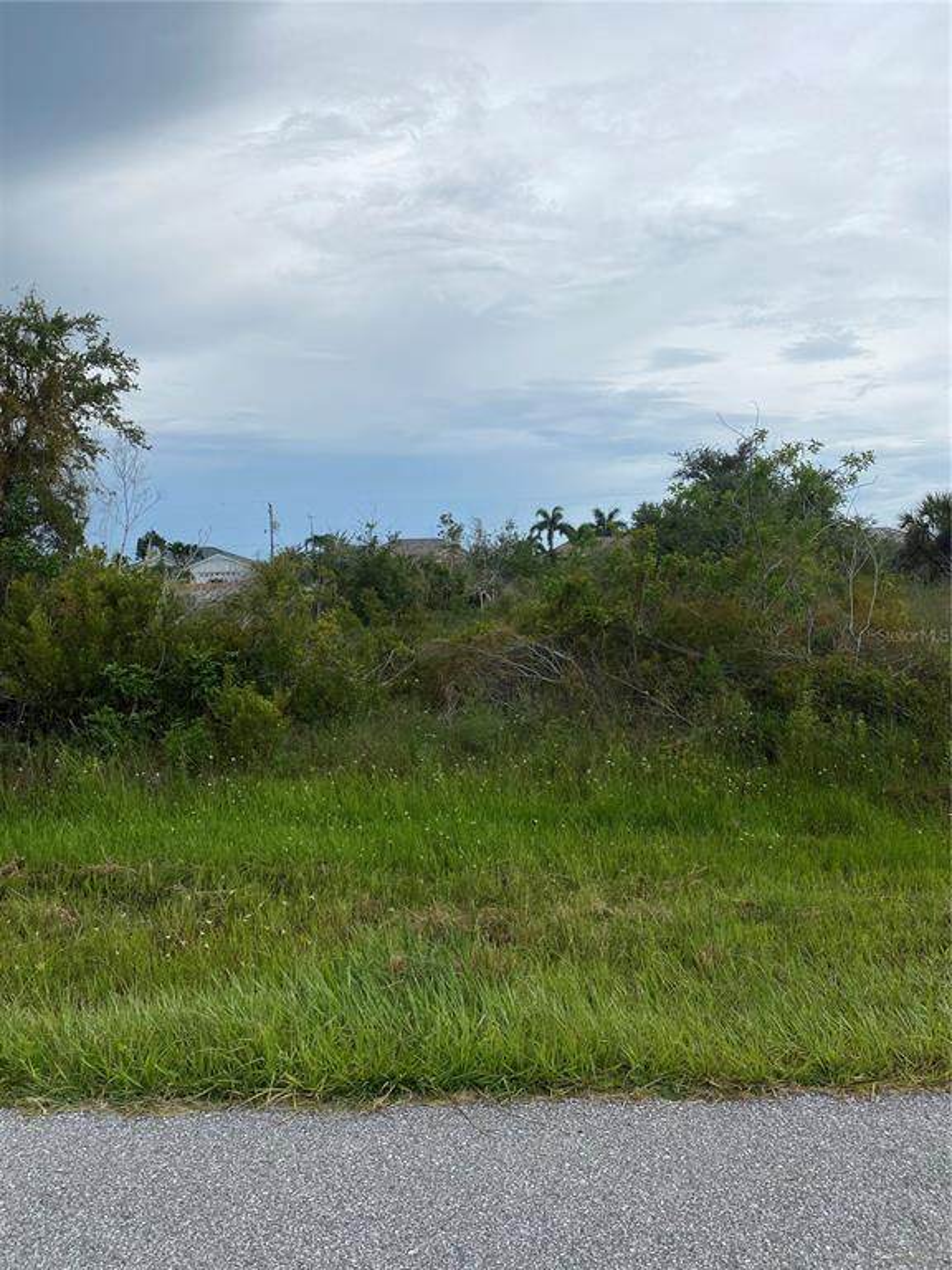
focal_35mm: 26
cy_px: 635
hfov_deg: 53.1
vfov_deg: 67.3
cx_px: 476
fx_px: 953
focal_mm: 4.25
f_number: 1.8
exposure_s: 1/4274
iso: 32
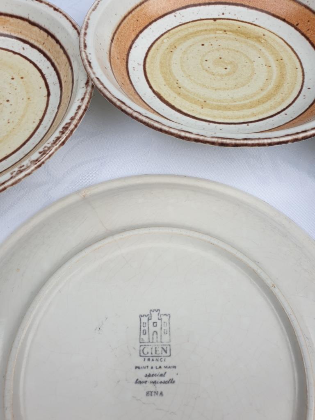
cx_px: 158
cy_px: 210
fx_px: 315
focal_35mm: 26
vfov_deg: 67.3
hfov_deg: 53.1
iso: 50
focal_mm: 4.3
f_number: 2.4
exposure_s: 1/221
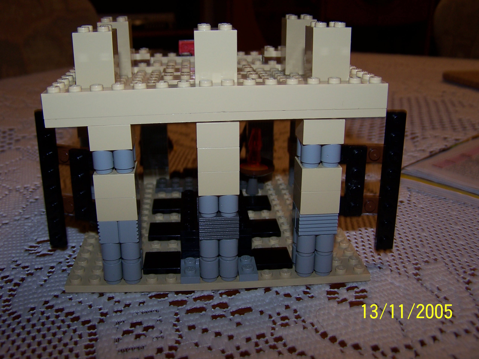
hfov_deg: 49.0
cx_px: 240
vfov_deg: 37.7
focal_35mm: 38
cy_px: 180
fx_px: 526
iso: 80
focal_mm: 6.3
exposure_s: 1/60
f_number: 2.8
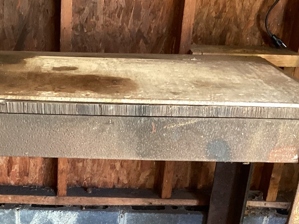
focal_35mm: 60
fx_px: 518
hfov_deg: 31.5
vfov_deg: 23.7
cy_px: 203
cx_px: 65
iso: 250
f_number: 2.4
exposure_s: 1/50
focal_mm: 3.3
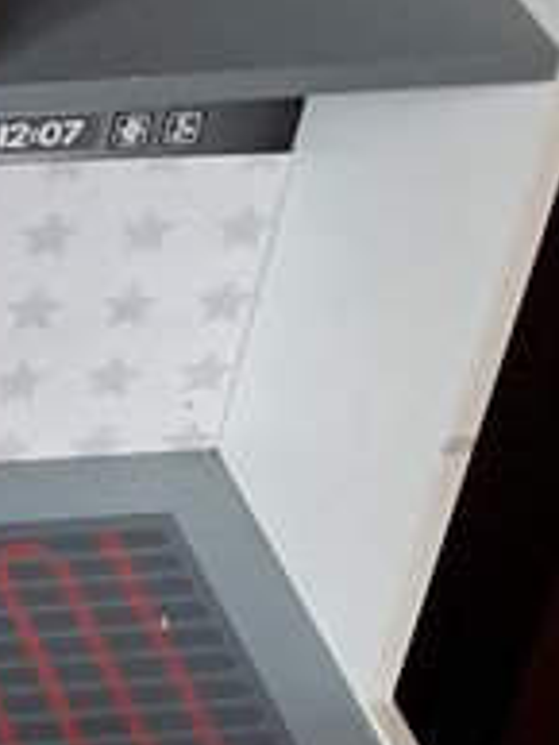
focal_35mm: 140
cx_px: -582
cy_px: 467
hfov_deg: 9.8
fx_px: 3011
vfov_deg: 14.1
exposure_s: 1/50
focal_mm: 4
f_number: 1.8
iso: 500
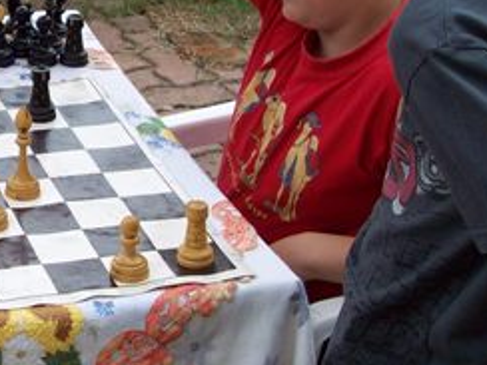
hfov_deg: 16.2
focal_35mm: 118
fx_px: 1660
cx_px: -60
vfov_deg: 12.5
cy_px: 112
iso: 80
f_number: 3
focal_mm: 7.6
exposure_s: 1/543
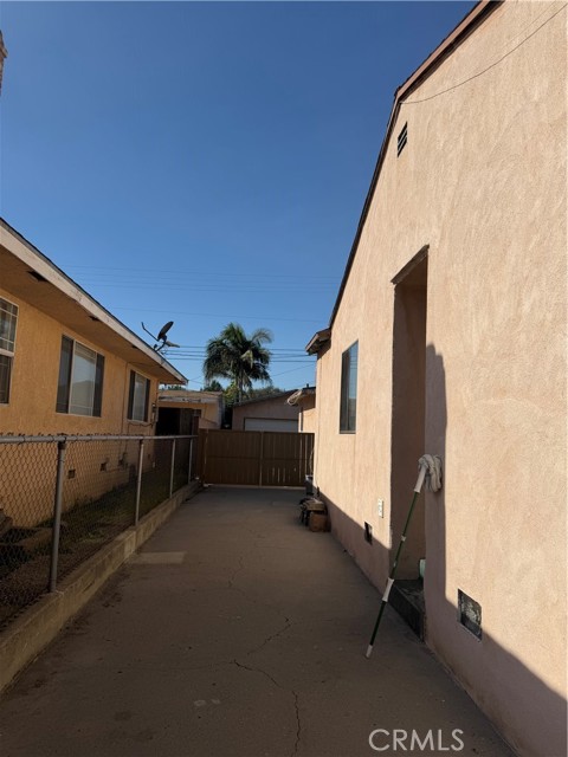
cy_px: 378
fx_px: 525
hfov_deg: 56.8
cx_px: 284
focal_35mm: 24
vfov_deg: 71.6
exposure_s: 1/8130
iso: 80
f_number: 1.78
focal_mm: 6.76
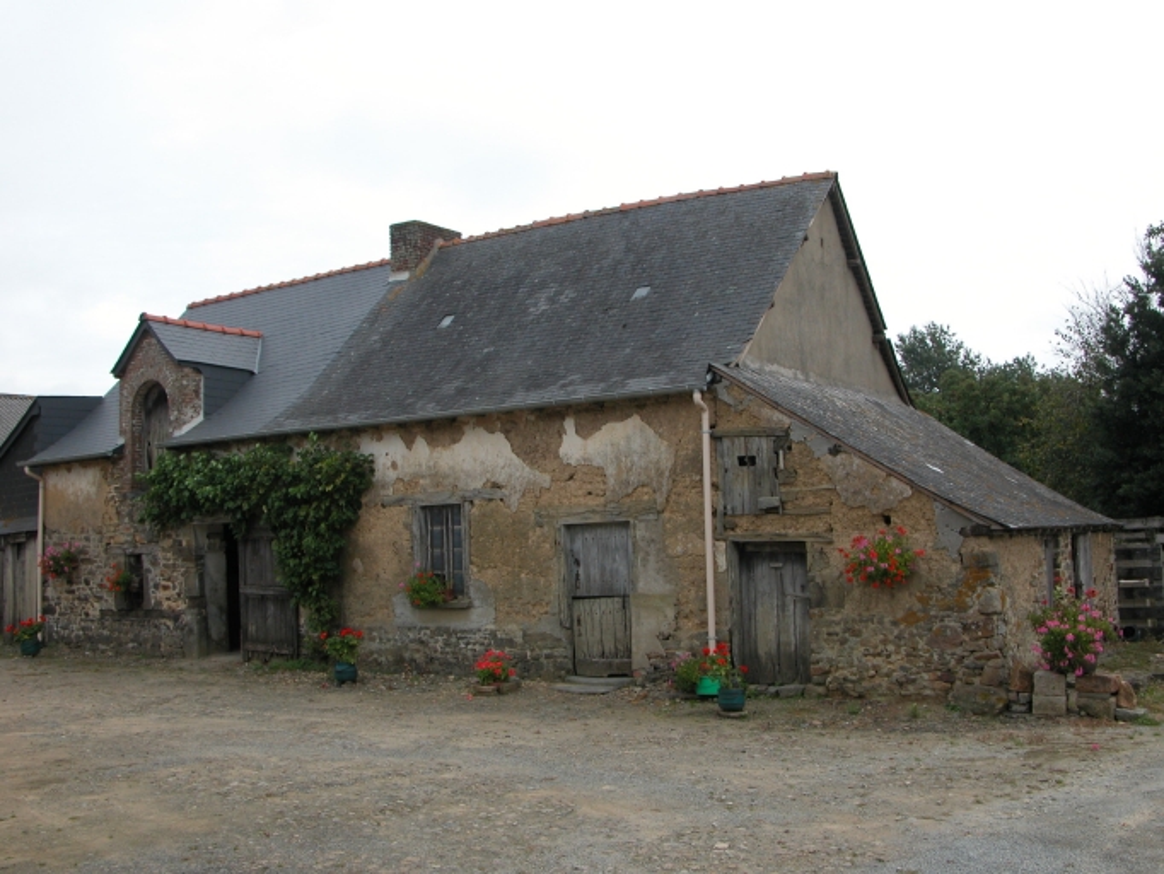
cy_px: 437
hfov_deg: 51.3
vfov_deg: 39.7
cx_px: 582
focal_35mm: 36
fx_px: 1211
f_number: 4.5
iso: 100
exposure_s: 1/172
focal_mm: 9.2
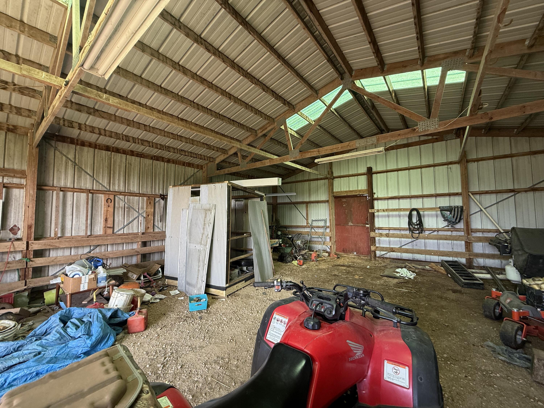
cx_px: 272
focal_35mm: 14
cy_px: 204
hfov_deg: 102.1
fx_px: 220
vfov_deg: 85.7
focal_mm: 2.22
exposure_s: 1/99
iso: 100
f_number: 2.2
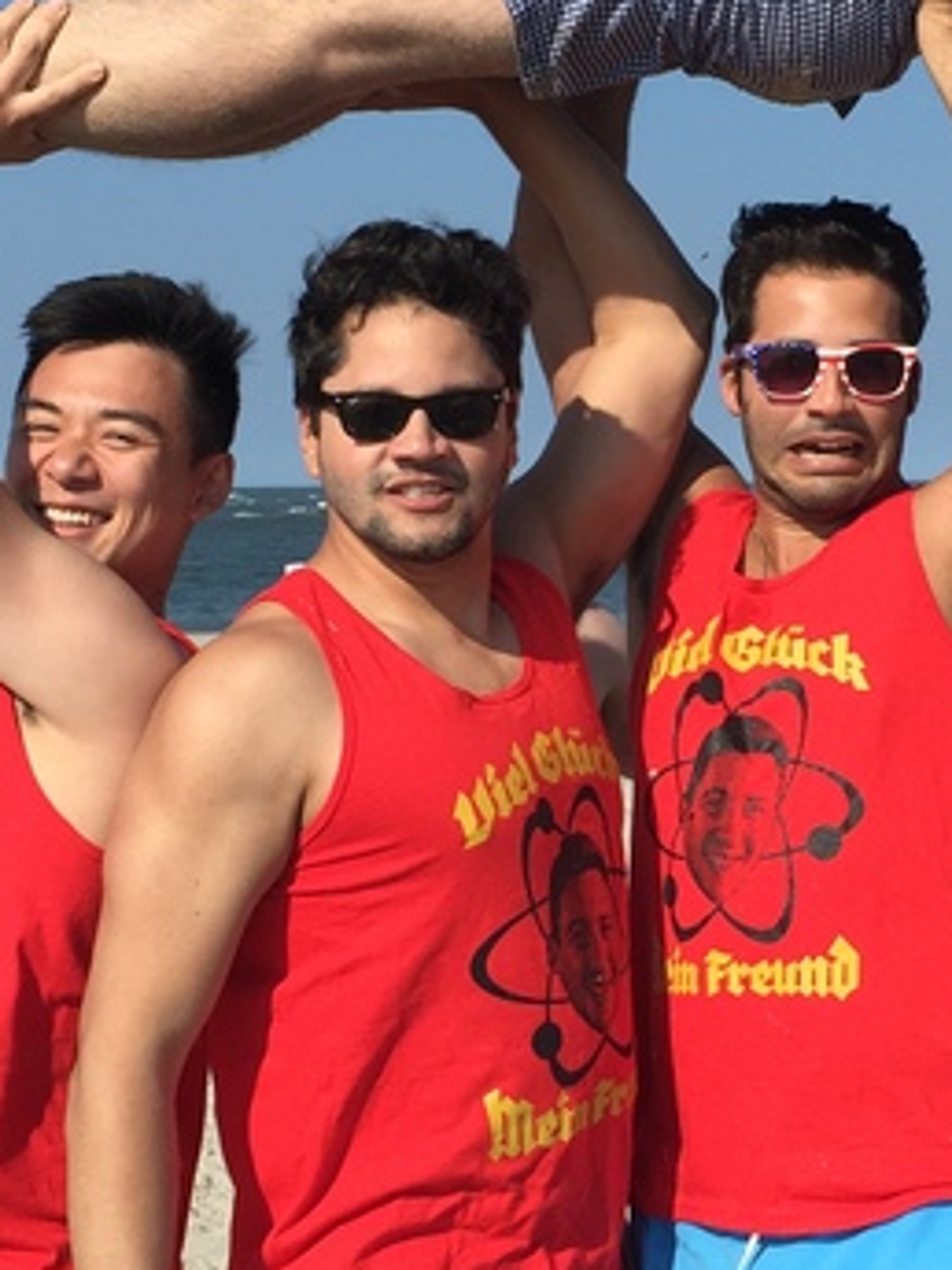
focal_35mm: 81
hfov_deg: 18.1
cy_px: 498
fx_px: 2970
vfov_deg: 24.1
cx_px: 679
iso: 32
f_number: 2.2
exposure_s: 1/2639
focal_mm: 4.15
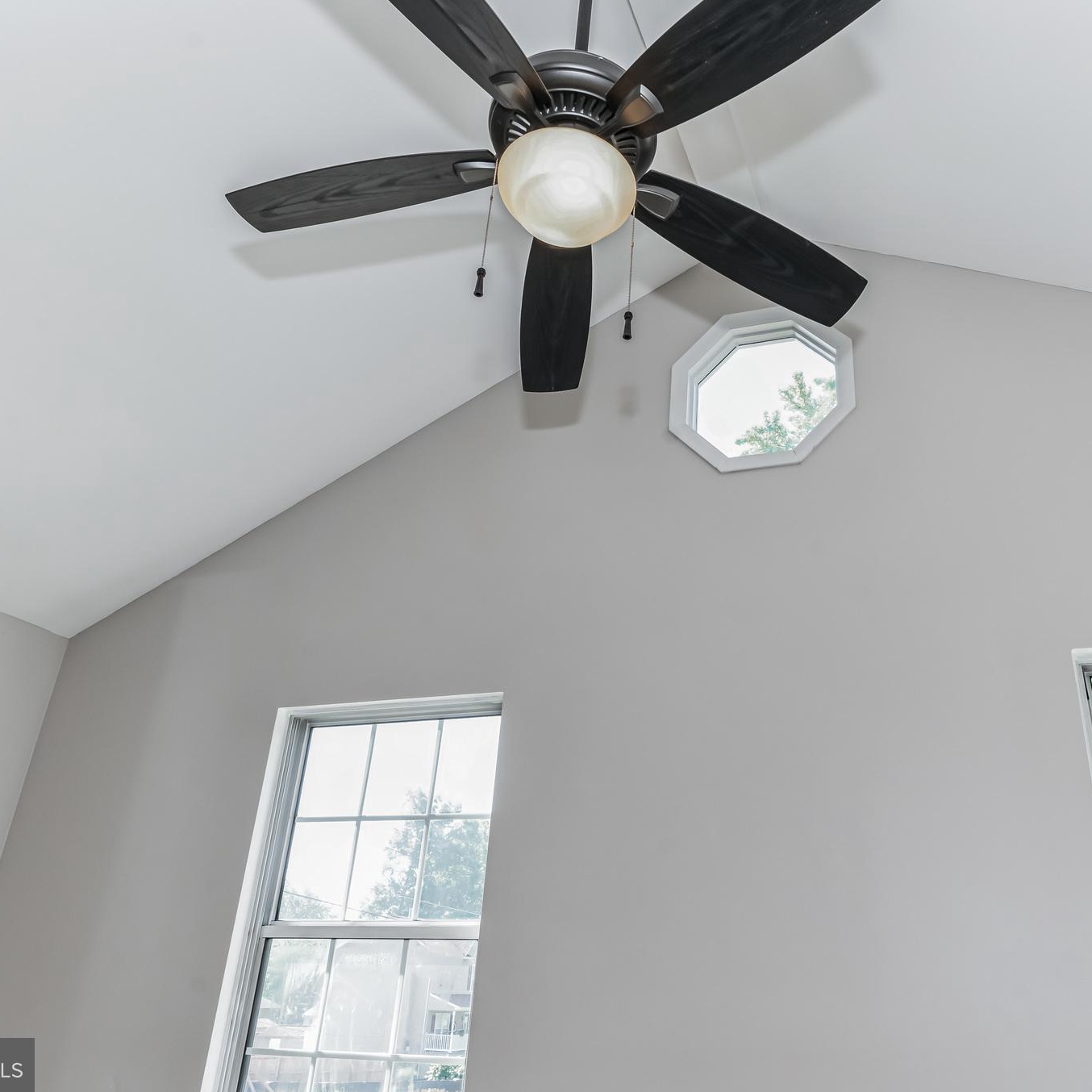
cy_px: 546
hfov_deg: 58.3
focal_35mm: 27
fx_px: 964
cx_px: 681
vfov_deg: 59.1
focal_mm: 21
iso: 400
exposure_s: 1/100
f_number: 8
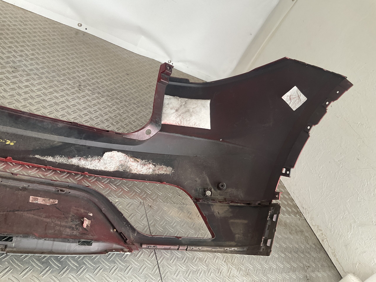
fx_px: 315
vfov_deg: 48.2
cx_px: 188
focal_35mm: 29
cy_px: 141
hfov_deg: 61.7
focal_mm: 3
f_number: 1.8
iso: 50
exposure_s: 1/120
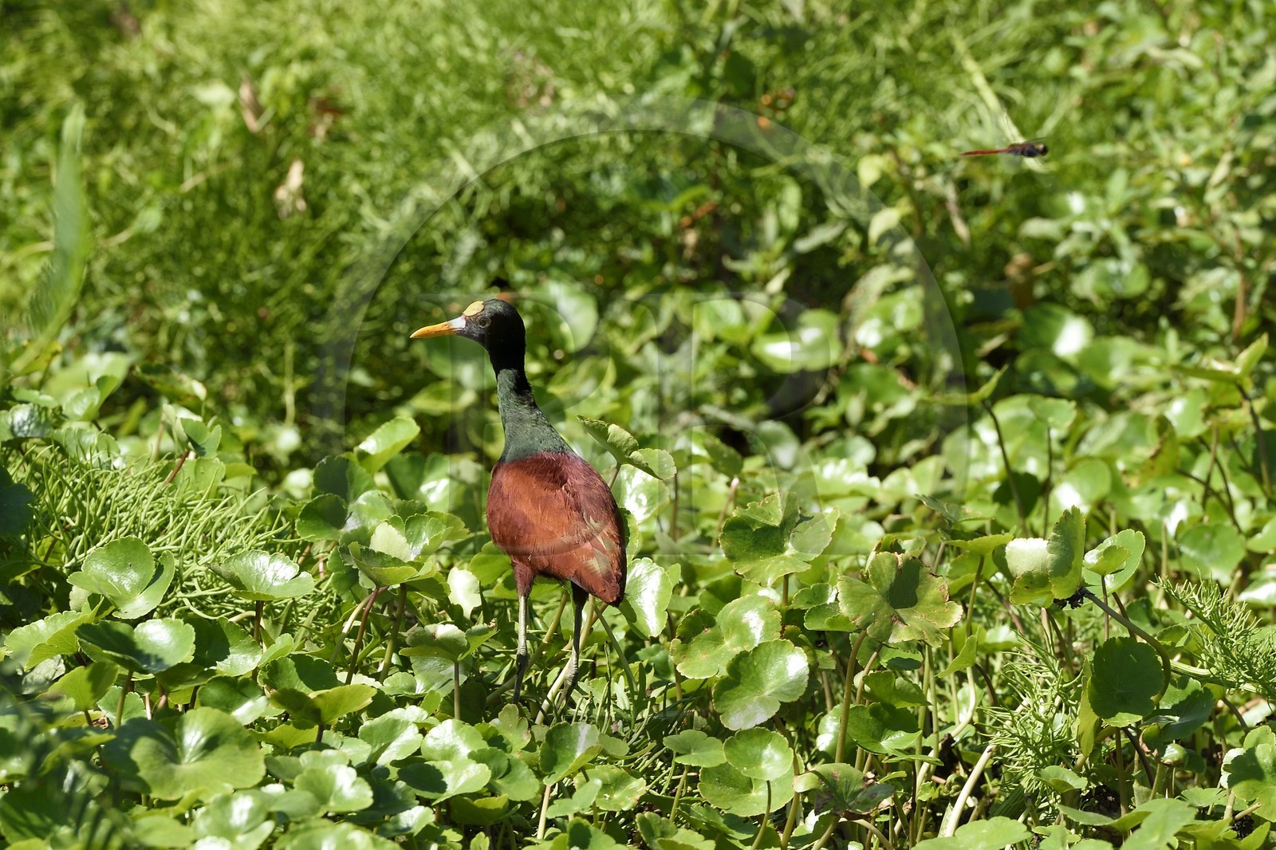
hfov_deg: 10.3
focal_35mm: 200
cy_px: 425
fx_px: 7087
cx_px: 638
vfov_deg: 6.9
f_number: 11
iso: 400
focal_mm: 200
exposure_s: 1/500
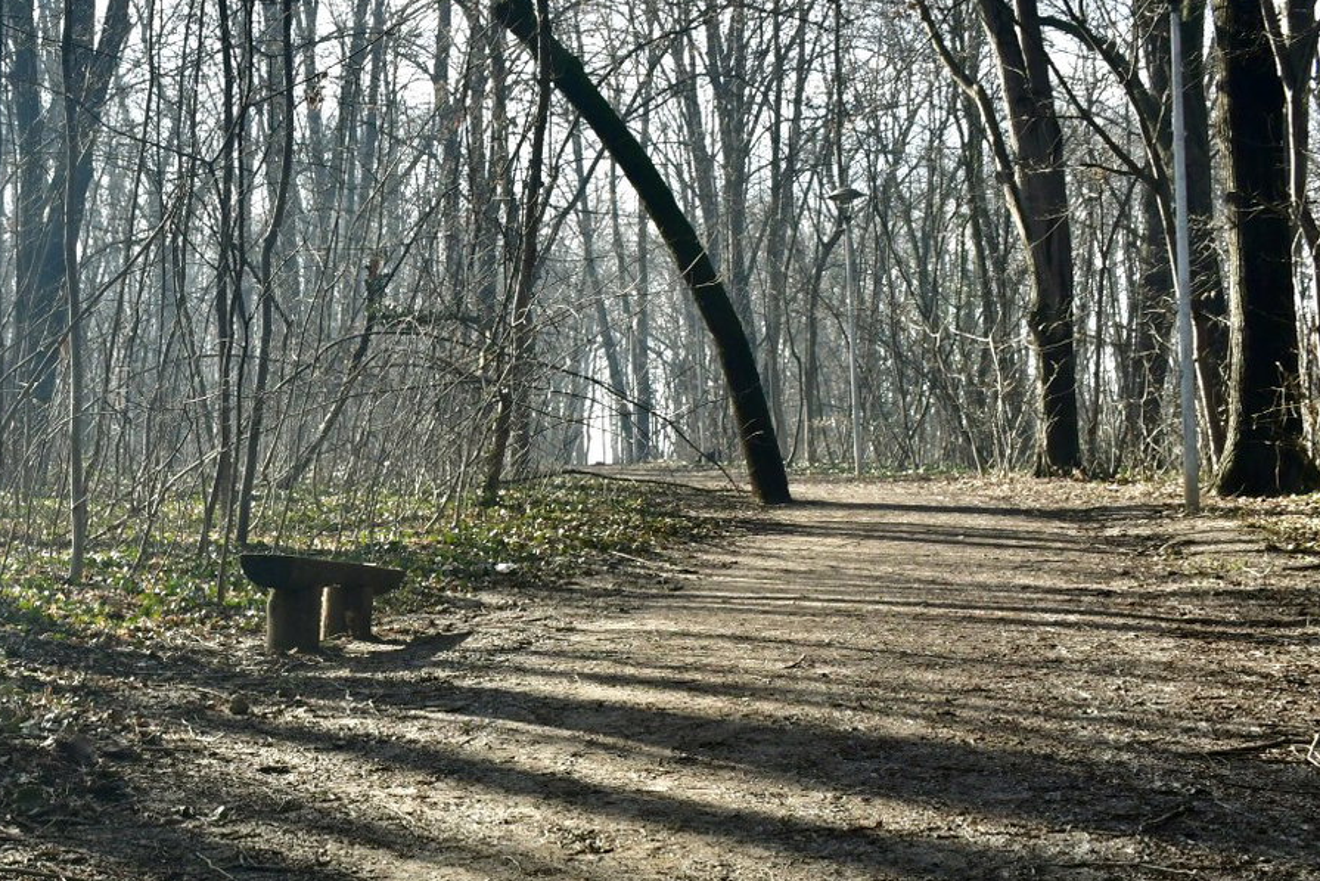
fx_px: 2164
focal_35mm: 59
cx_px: 171
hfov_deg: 32.5
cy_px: 471
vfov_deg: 23.0
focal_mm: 22
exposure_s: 1/125
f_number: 11
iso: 1250
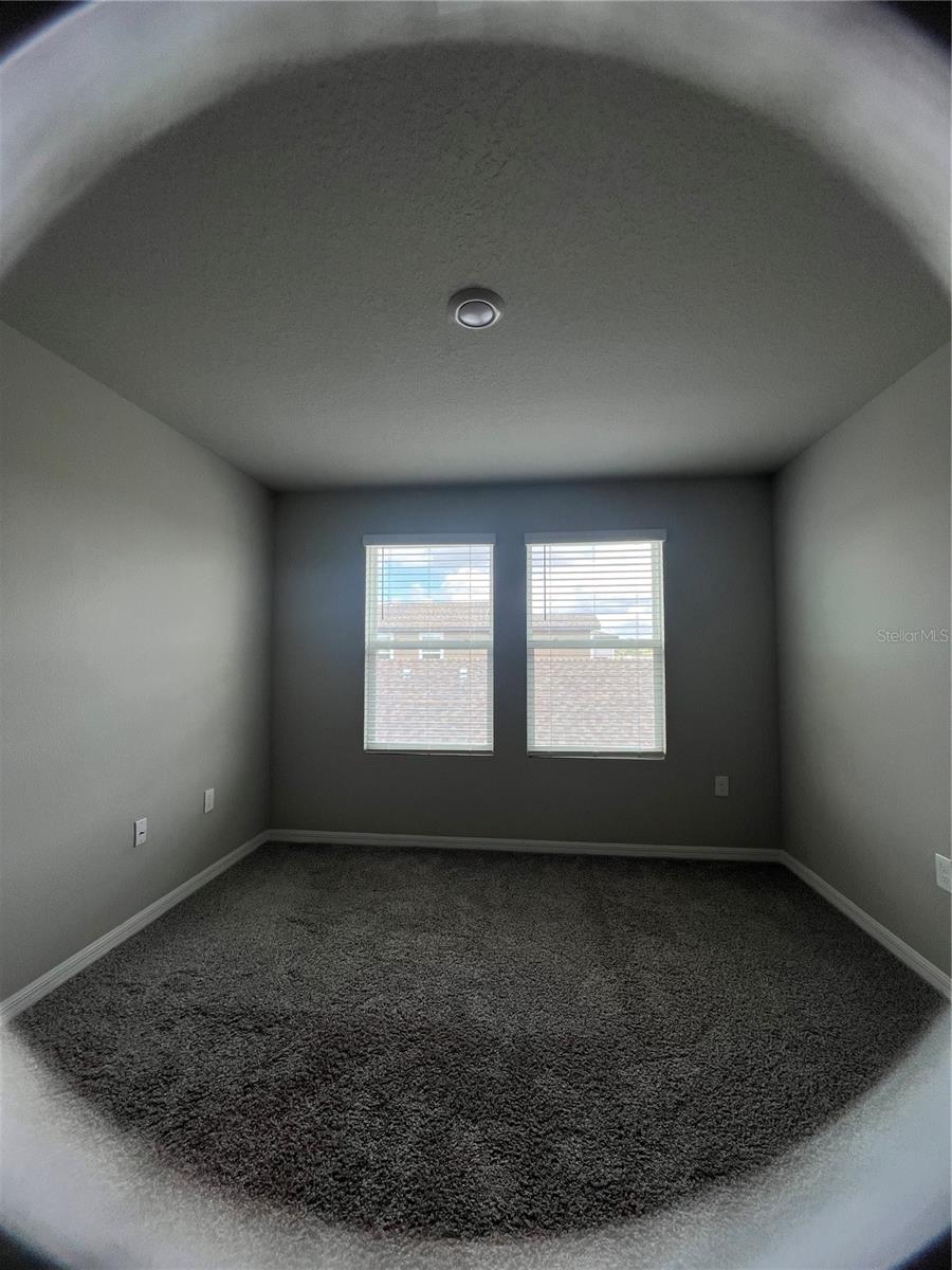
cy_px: 635
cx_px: 476
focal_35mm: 13
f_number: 1.8
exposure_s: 1/154
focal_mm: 1.57
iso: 32
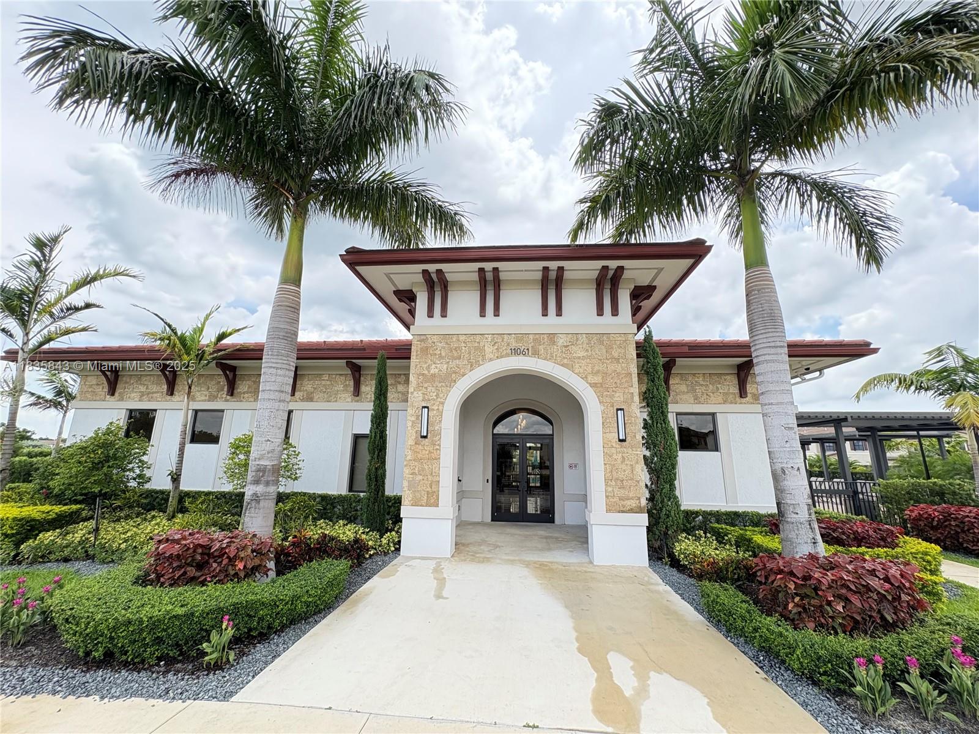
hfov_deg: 102.1
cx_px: 490
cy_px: 367
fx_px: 396
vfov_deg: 85.7
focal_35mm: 14
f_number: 2.2
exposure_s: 1/403
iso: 64
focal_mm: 2.22
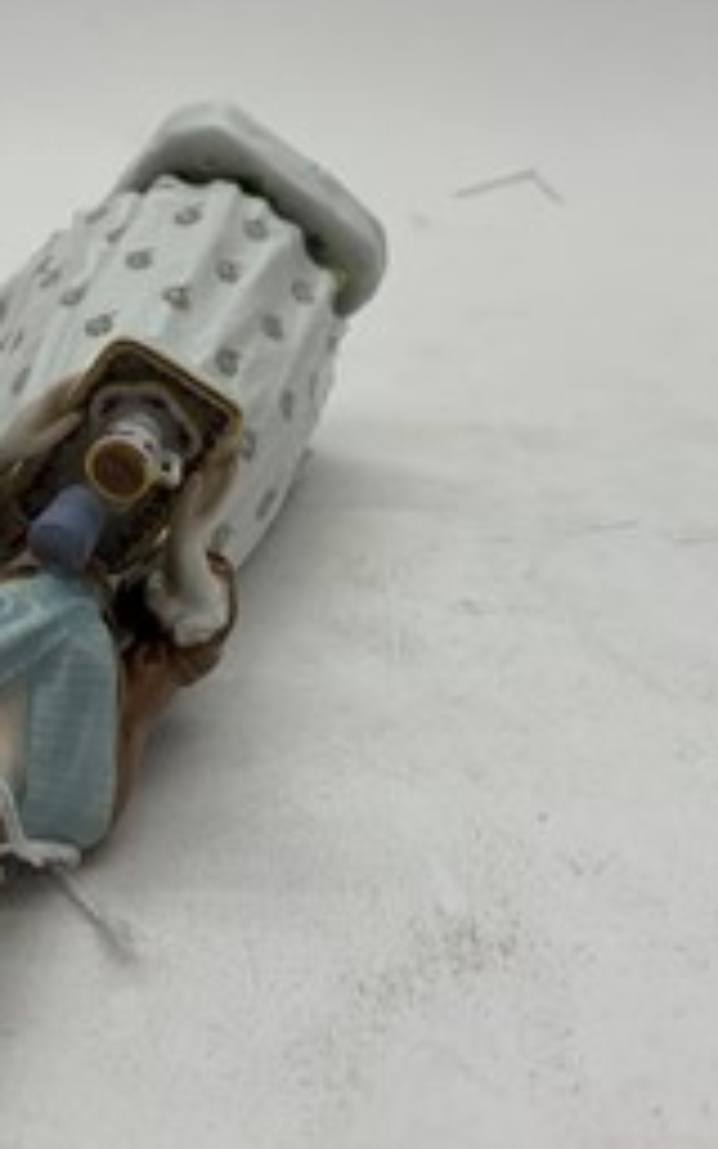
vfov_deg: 45.1
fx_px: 1346
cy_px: 337
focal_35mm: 43
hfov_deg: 29.1
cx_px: 126
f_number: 1.8
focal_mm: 4.25
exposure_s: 1/122
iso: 32
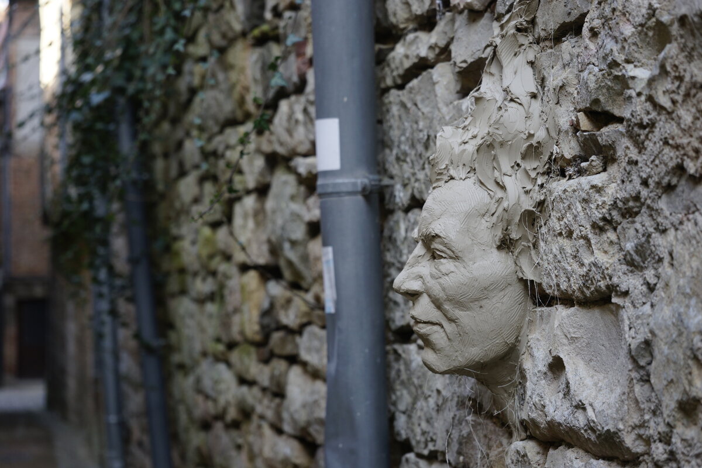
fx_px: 1365
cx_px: 351
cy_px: 234
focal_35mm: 70
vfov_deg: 19.5
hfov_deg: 28.8
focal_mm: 70
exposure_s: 1/100
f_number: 5.6
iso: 400
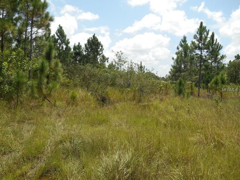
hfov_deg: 67.3
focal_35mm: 26
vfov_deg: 53.1
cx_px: 120
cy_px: 90
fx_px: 180
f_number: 3.4
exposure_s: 1/800
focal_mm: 4.7
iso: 80
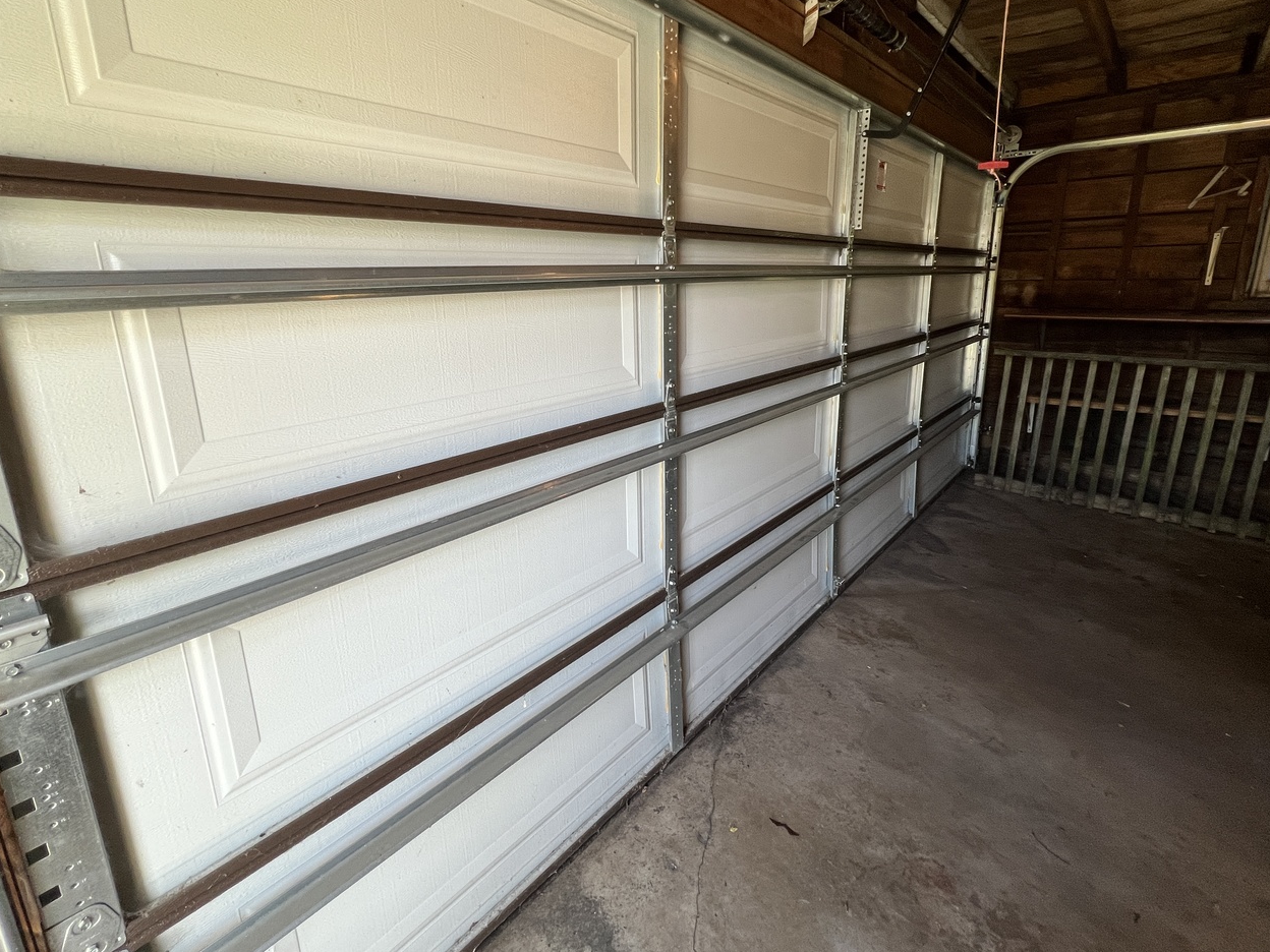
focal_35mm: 15
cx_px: 615
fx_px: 550
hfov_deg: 98.1
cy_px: 423
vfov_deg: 81.4
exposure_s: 1/120
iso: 125
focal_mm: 1.57
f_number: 1.8
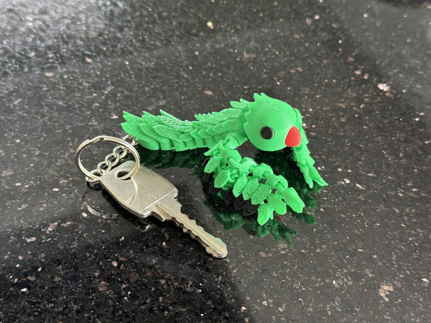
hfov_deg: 39.7
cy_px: 162
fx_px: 598
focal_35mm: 48
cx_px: 216
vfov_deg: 30.3
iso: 200
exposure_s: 1/60
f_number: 1.78
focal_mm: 6.76
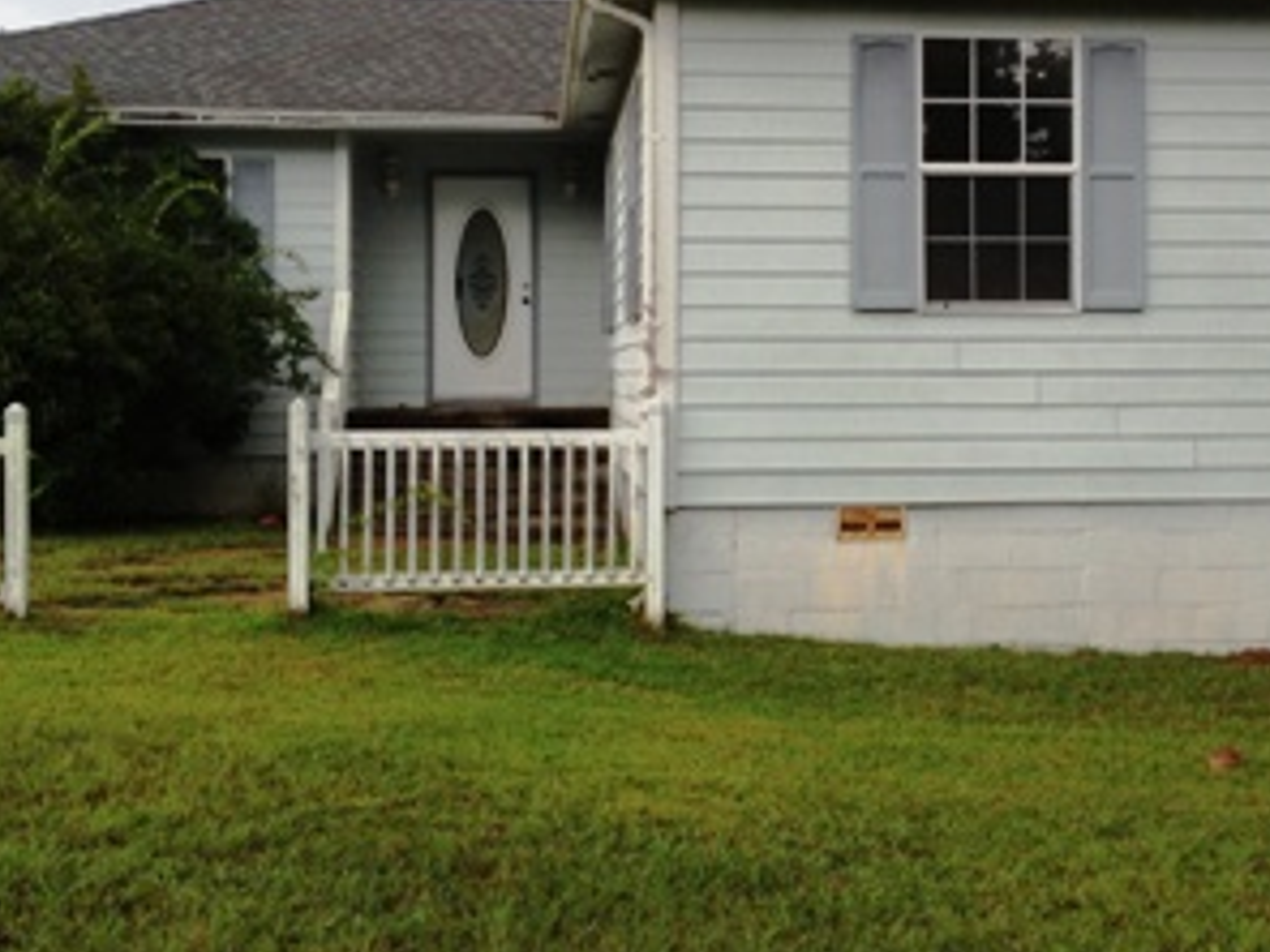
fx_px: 2311
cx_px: 830
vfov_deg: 23.2
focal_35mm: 63
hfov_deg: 30.5
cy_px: 334
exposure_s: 1/194
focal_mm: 4.28
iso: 50
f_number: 2.4
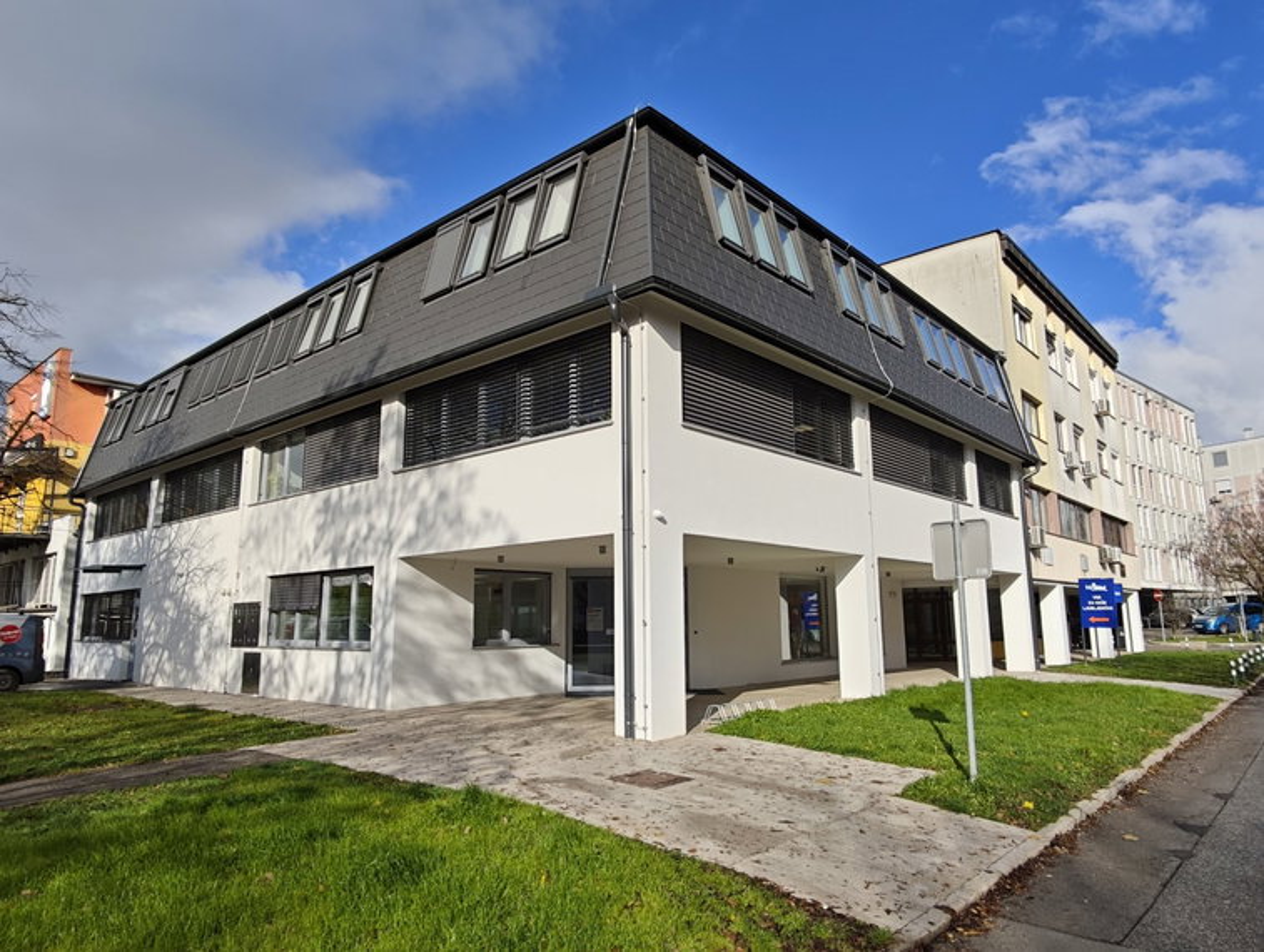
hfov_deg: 78.9
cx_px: 632
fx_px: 768
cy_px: 476
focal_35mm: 21
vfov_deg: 63.6
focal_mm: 2.16
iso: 50
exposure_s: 1/1012
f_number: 2.2
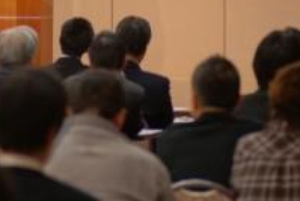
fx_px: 2535
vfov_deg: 4.5
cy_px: -6
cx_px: 65
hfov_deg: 6.8
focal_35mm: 304
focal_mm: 90
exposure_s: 1/160
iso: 500
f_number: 2.8
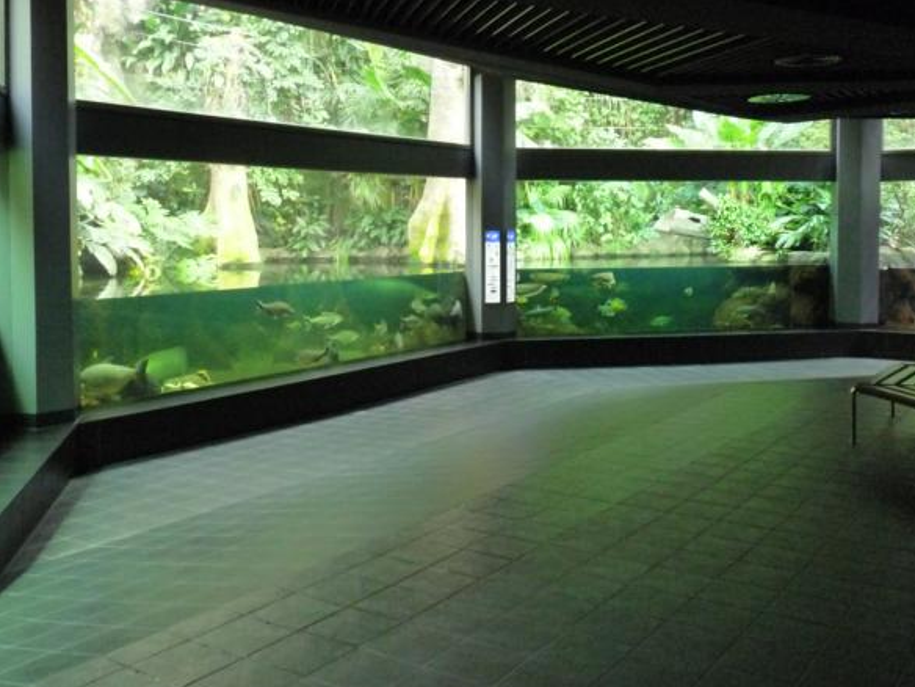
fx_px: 978
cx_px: 475
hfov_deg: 50.1
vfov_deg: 38.5
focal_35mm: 37
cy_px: 267
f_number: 2.8
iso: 800
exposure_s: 1/25
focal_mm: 4.8
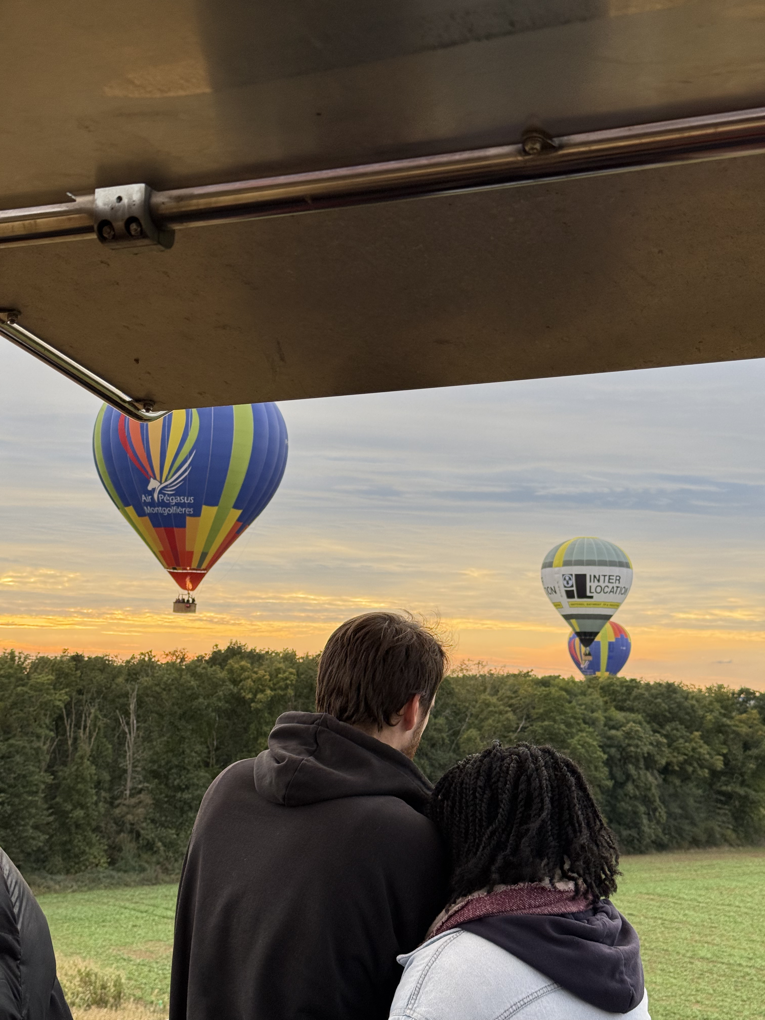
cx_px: 382
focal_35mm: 48
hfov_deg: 30.3
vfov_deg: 39.7
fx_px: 1414
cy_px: 510
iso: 64
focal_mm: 6.76
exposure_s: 1/570
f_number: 1.78
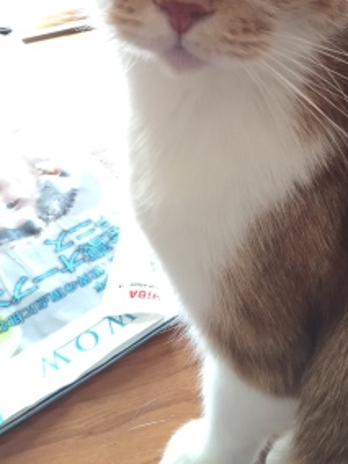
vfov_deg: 35.8
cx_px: 218
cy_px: 70
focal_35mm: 51
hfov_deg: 28.5
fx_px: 684
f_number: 2.2
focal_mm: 4.15
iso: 32
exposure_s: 1/30
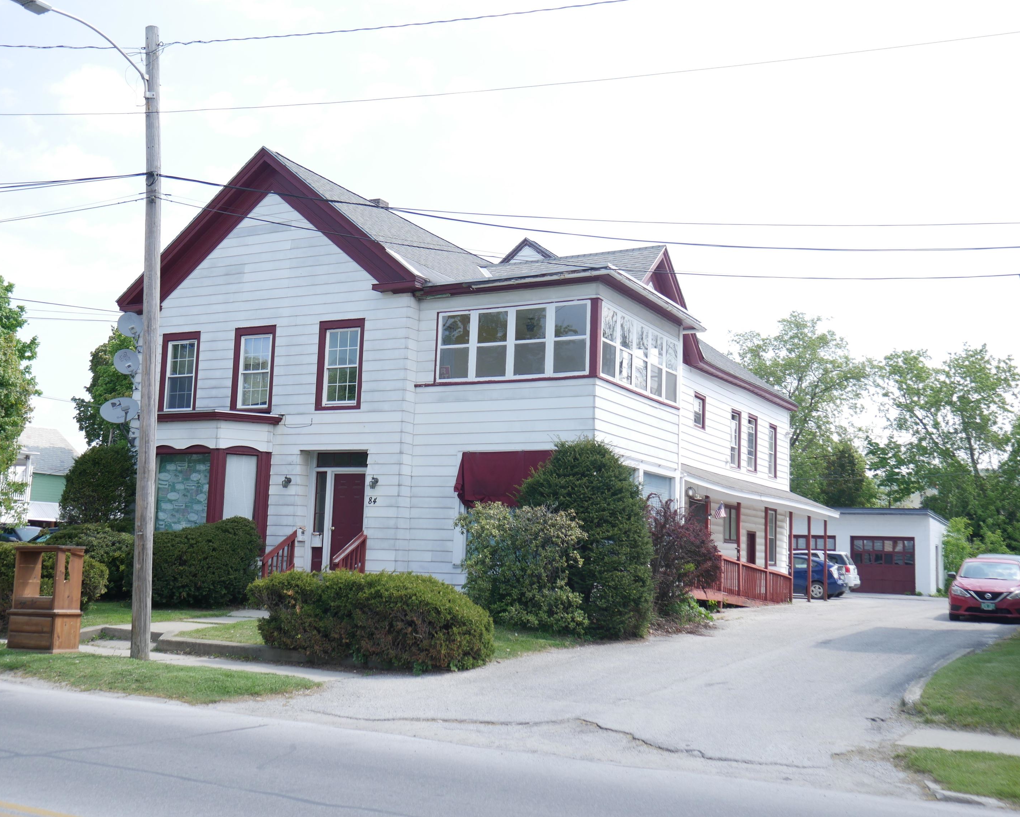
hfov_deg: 47.9
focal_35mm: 38
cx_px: 513
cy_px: 408
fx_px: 1147
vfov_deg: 39.2
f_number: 4.5
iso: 200
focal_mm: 18
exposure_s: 1/500
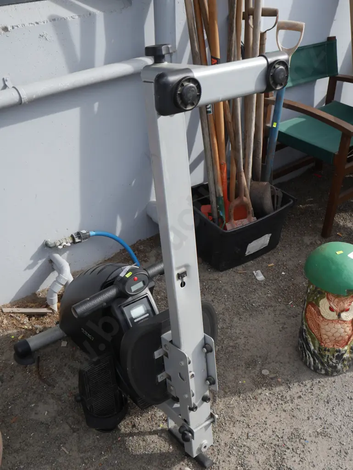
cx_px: 176
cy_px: 235
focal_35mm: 40
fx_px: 543
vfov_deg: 46.8
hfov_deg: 36.0
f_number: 6.3
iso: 200
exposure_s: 1/250
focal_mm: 20
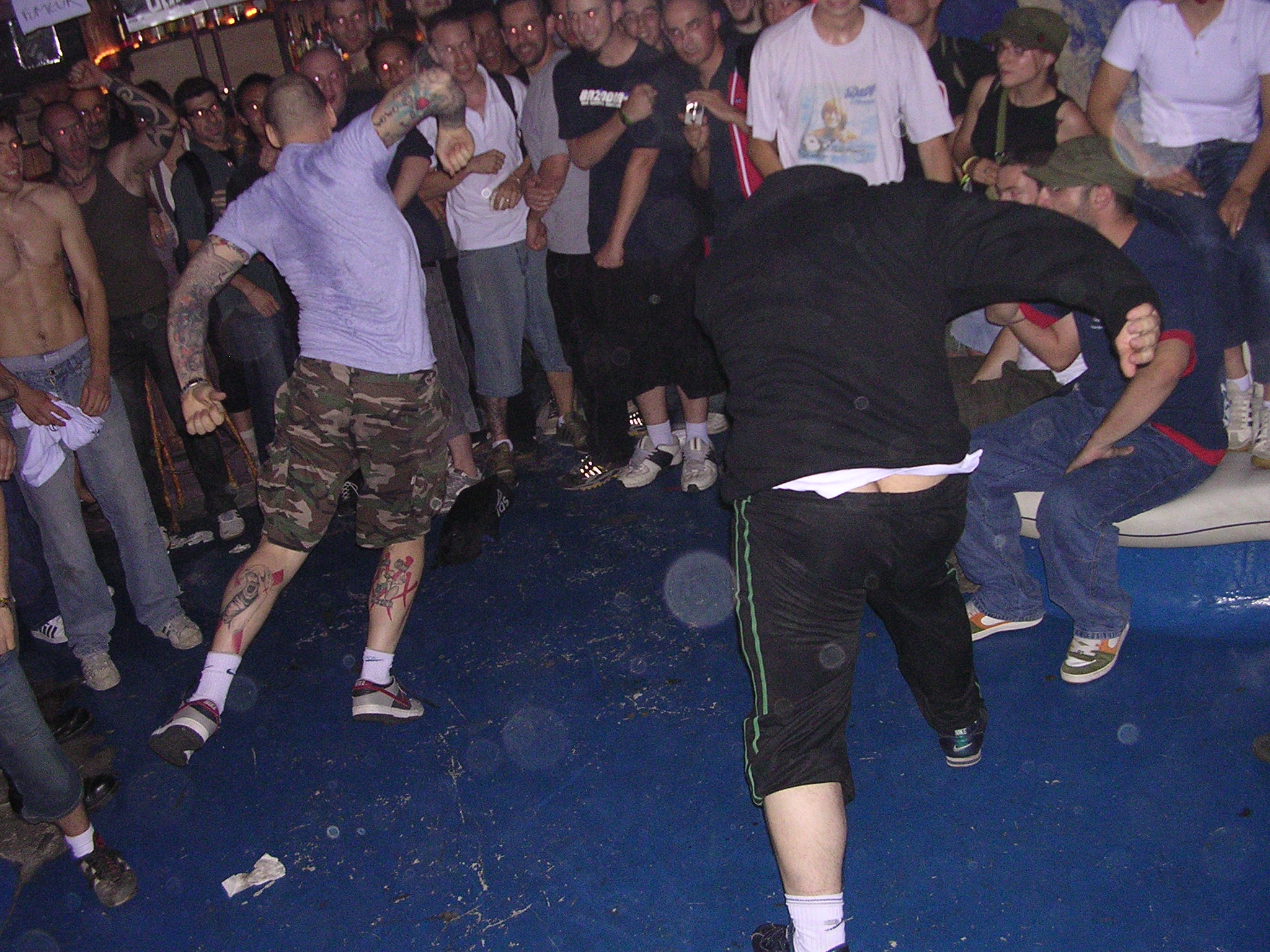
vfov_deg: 37.7
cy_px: 476
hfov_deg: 49.0
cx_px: 635
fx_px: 1394
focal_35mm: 38
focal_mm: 5.8
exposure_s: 1/60.1
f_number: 2.8
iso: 365
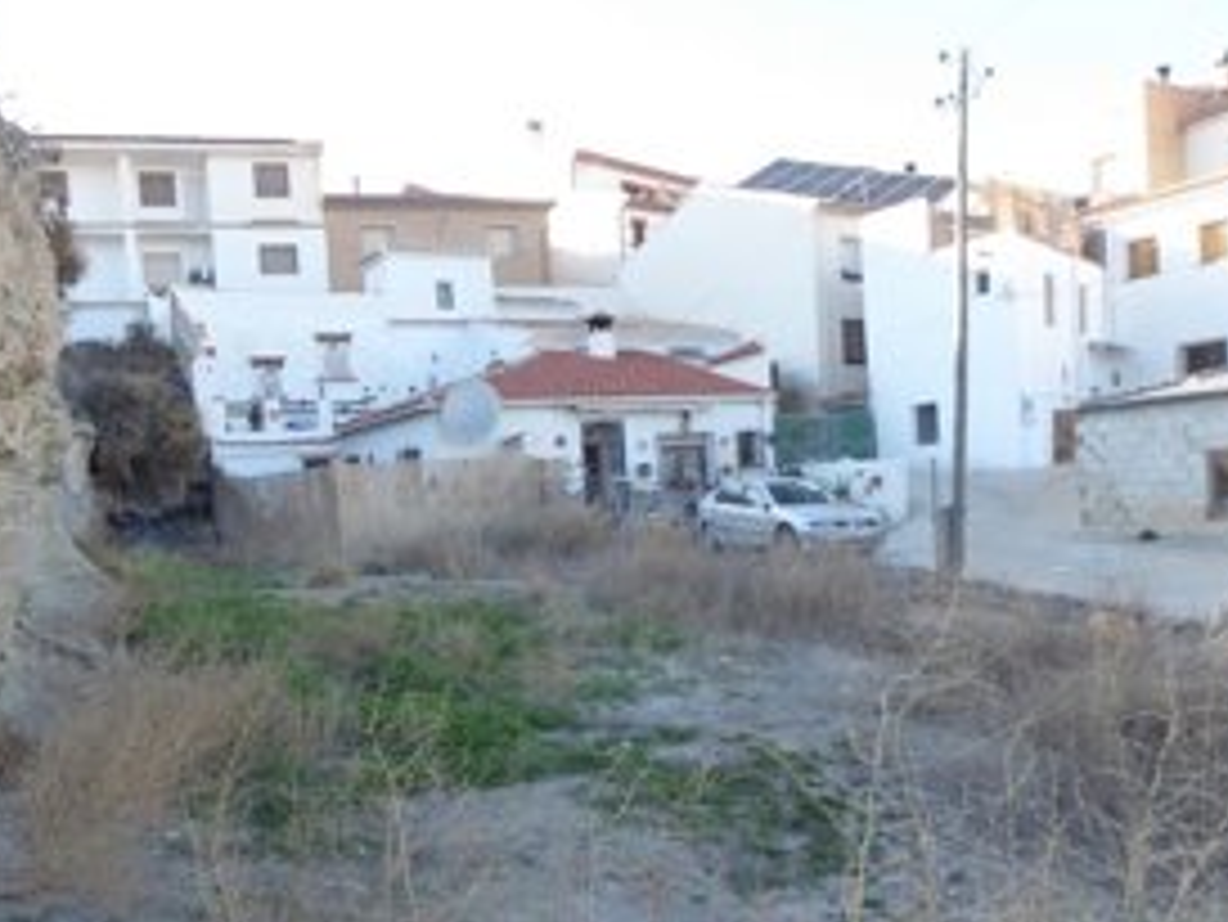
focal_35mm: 33
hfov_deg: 54.6
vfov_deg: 42.5
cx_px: 450
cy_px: 598
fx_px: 1171
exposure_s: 1/250
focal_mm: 4.3
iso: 200
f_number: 3.3
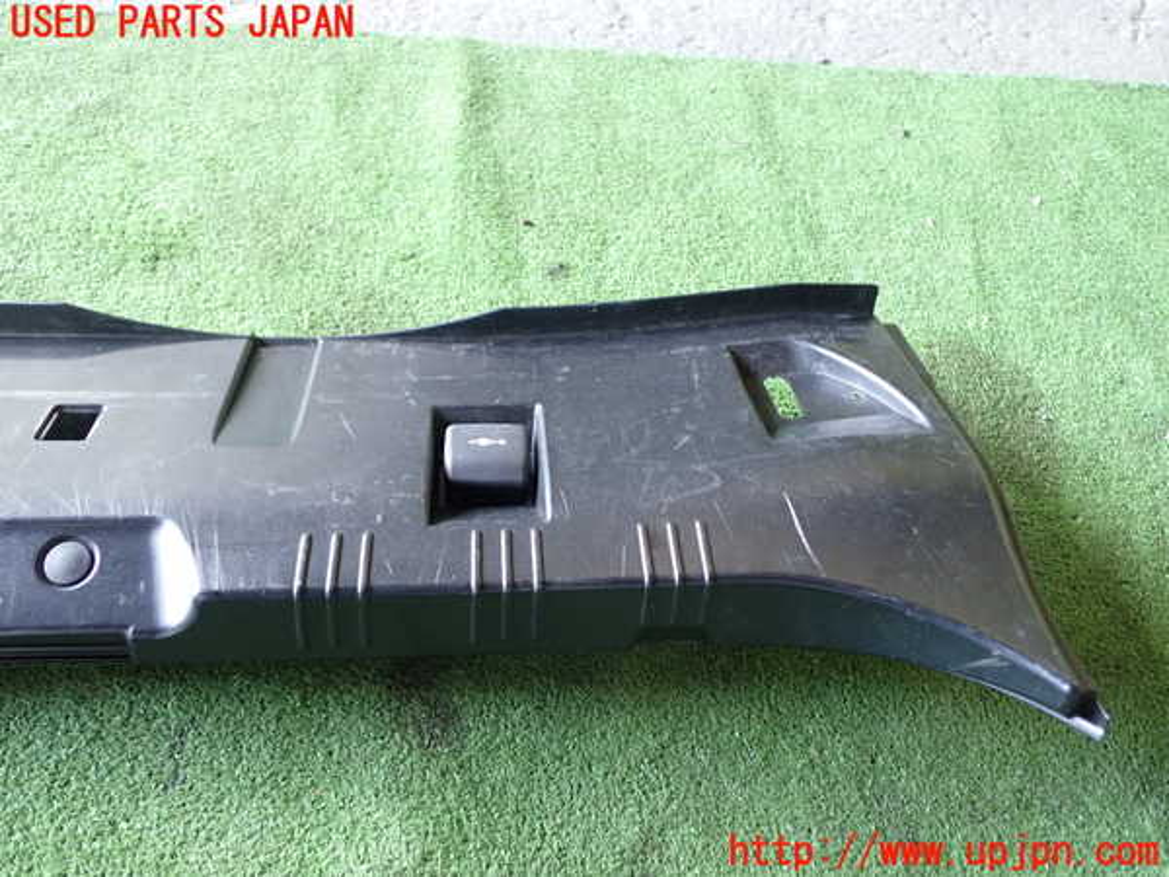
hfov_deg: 60.0
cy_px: 438
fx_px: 1013
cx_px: 584
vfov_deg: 46.8
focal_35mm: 30
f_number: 2.3
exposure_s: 1/30
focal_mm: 5.4
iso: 250
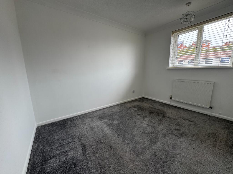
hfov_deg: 102.1
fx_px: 94
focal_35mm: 14
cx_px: 116
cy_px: 87
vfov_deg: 85.7
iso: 50
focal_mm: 2.22
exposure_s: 1/99
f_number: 2.2
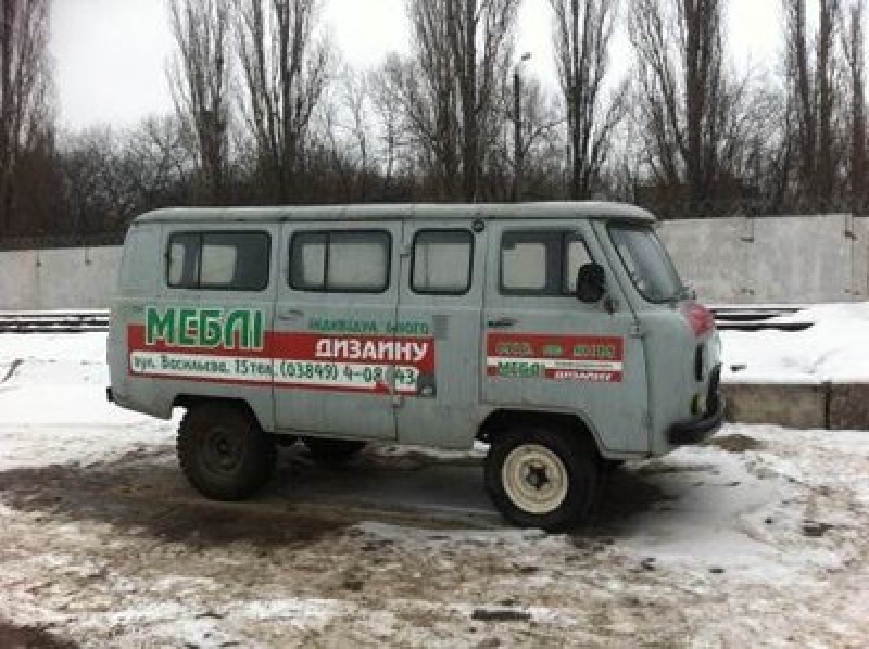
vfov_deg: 40.6
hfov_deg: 52.7
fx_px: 878
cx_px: 434
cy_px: 324
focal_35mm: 35
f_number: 2.8
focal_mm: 3.85
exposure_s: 1/293
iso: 80
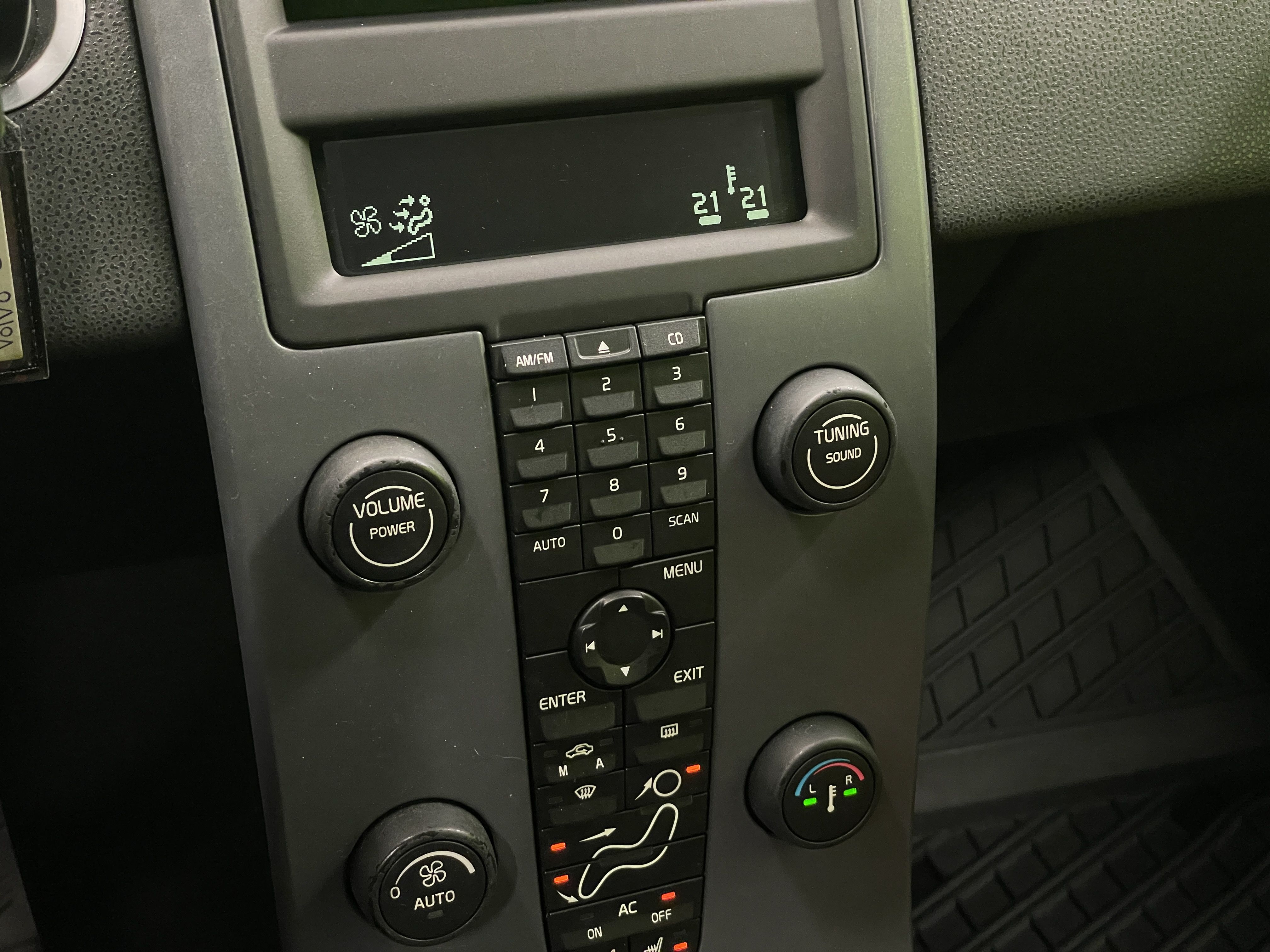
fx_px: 1908
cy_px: 476
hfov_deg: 36.8
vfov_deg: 28.0
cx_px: 635
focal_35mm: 52
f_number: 2
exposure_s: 1/50
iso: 640
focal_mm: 6
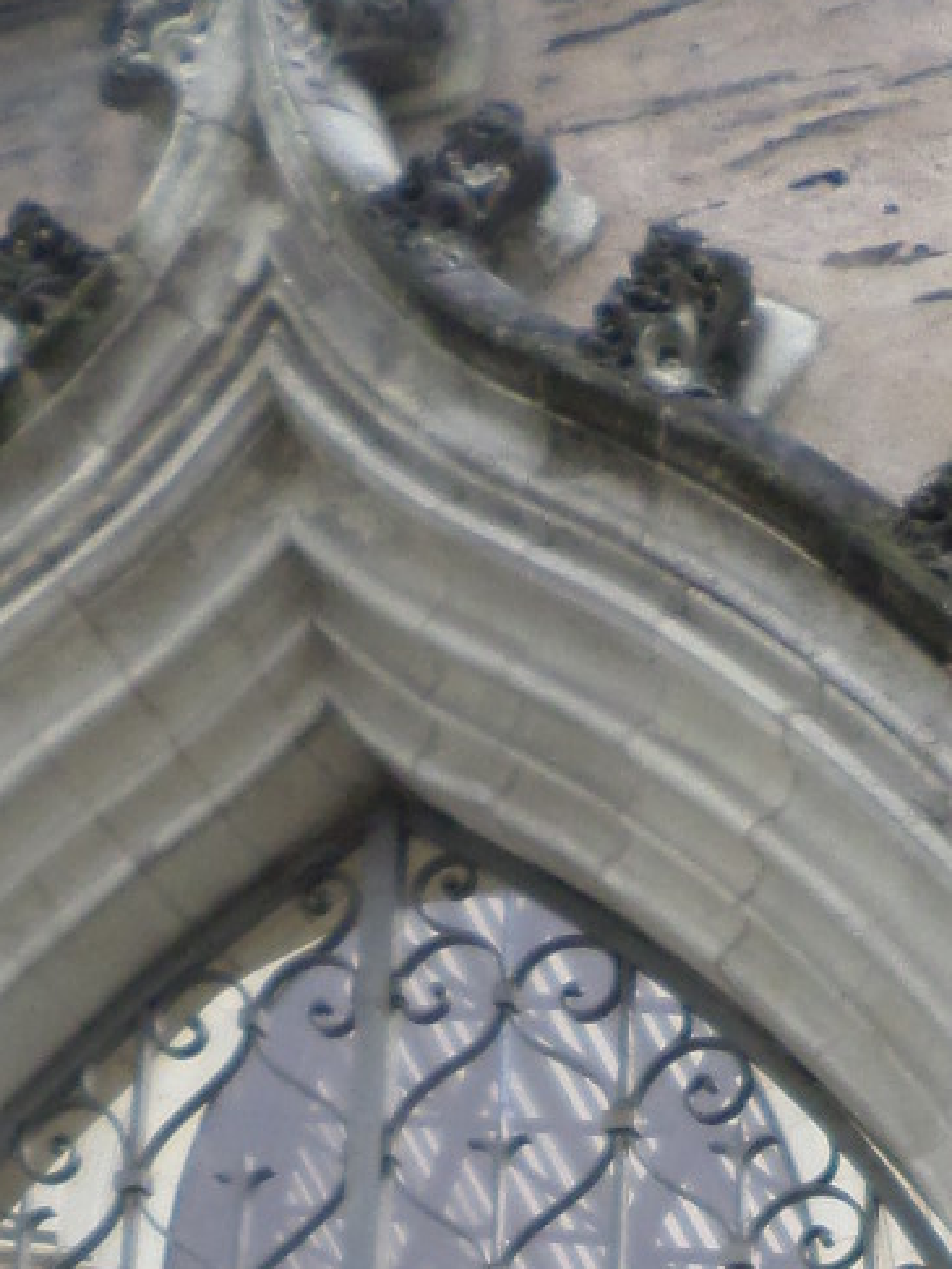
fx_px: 3737
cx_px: 785
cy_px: 1924
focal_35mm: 102
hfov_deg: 14.4
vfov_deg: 17.3
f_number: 2.5
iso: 80
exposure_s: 1/250
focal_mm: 4.5
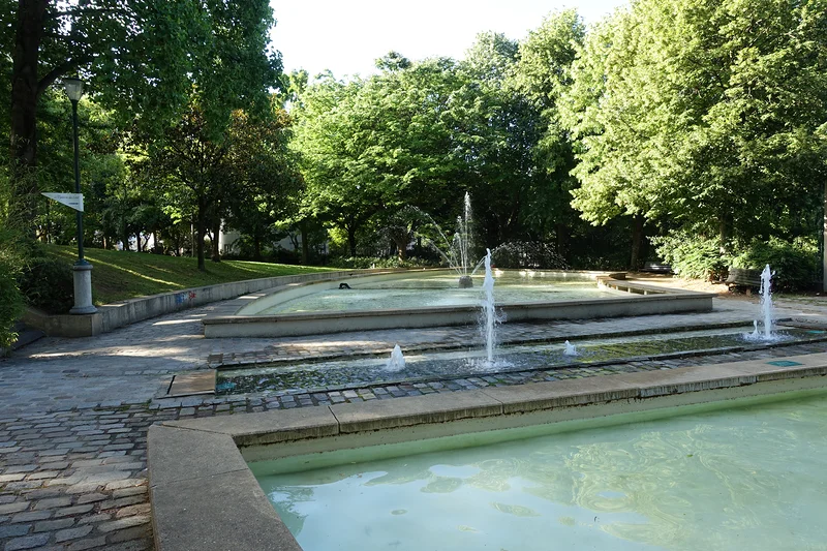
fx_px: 551
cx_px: 414
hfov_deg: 73.8
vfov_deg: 53.1
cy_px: 276
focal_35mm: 24
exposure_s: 1/80
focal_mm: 8.8
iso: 125
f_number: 5
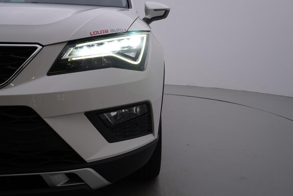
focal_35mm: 36
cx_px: 146
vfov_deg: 36.9
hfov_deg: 53.1
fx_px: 293
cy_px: 98
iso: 125
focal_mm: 24
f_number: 5.6
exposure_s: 1/125
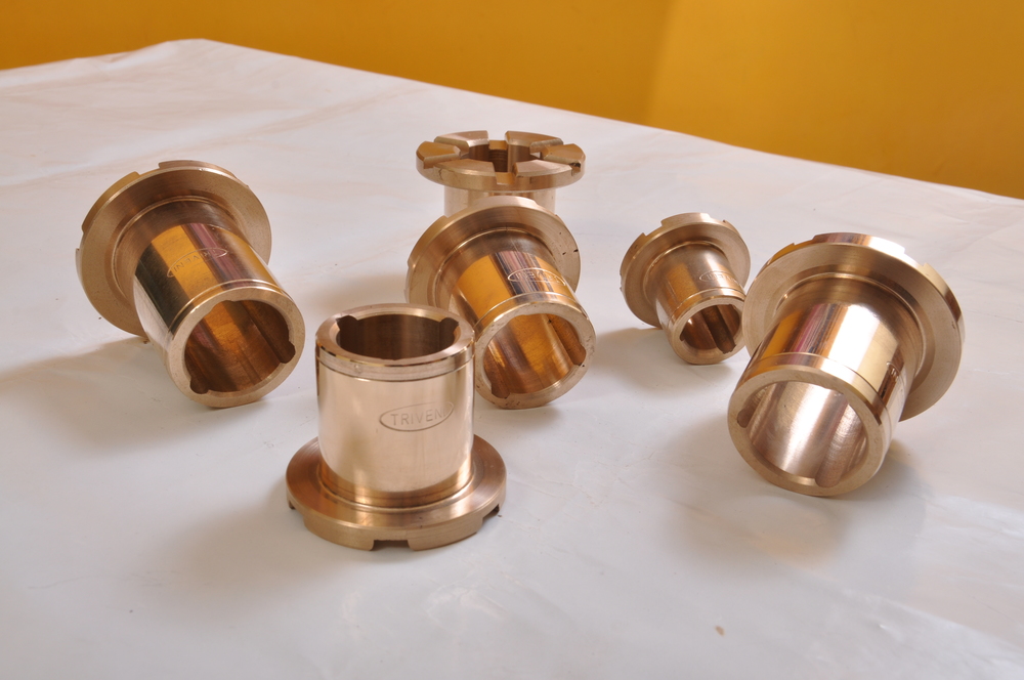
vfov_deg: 29.8
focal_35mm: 45
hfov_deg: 43.7
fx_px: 1278
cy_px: 340
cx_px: 512
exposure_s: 1/125
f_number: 14
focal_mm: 30
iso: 200
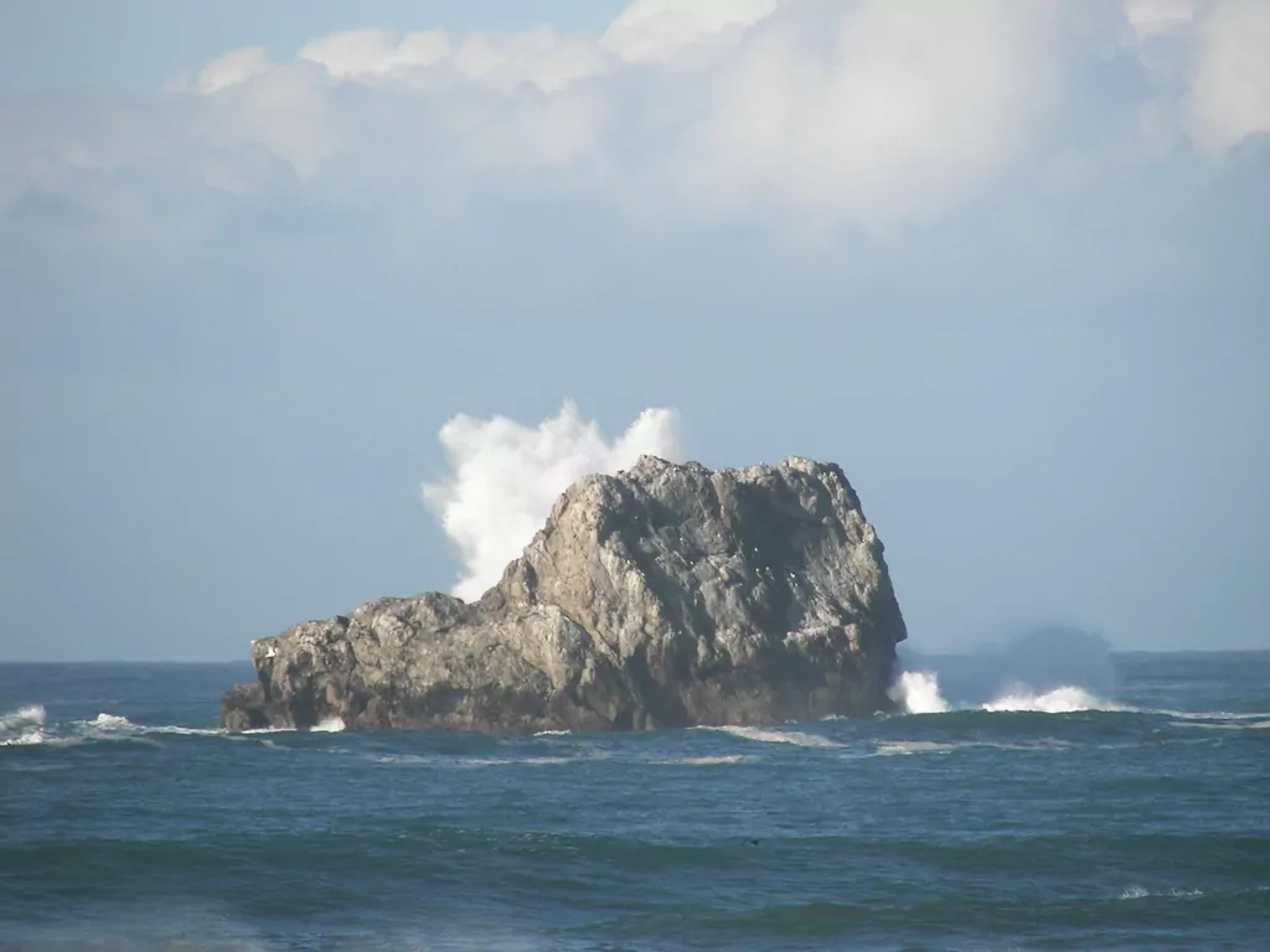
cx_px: 635
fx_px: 15849
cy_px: 476
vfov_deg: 3.4
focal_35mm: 432
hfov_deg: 4.6
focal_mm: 72
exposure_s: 1/640
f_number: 3.7
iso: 50
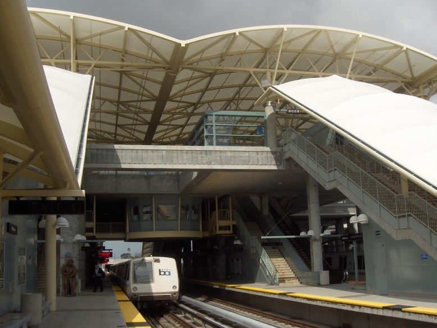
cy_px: 166
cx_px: 220
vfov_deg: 36.0
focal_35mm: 40
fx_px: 505
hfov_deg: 46.8
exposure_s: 1/1370
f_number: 4.8
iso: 50
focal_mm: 8
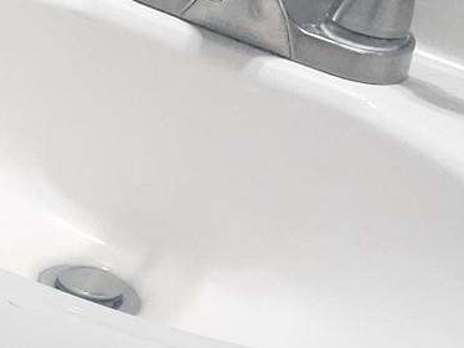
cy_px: 276
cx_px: -593
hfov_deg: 12.7
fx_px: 1688
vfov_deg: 11.7
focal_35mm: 126
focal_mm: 6.4
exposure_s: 1/120
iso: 250
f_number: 1.8
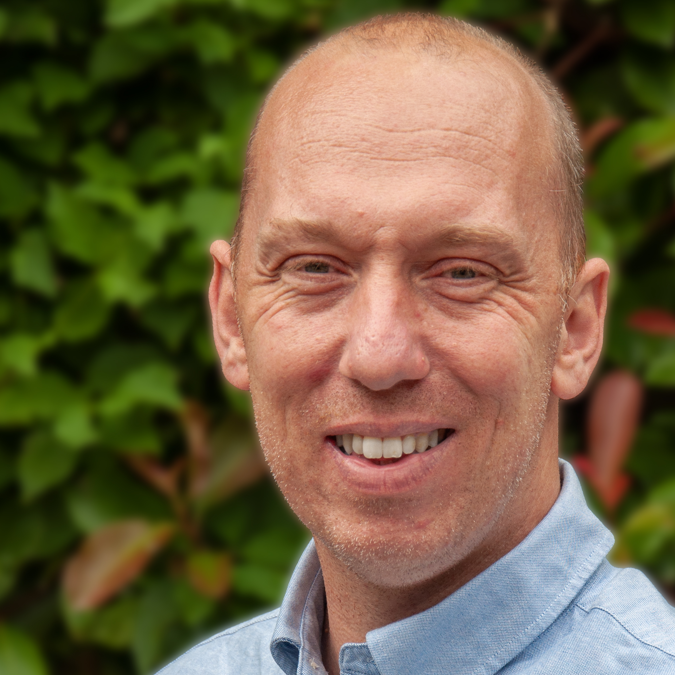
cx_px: 429
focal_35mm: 231
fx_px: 5094
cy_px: 561
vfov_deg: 7.6
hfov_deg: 7.6
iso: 200
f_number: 5.6
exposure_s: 1/640
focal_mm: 85
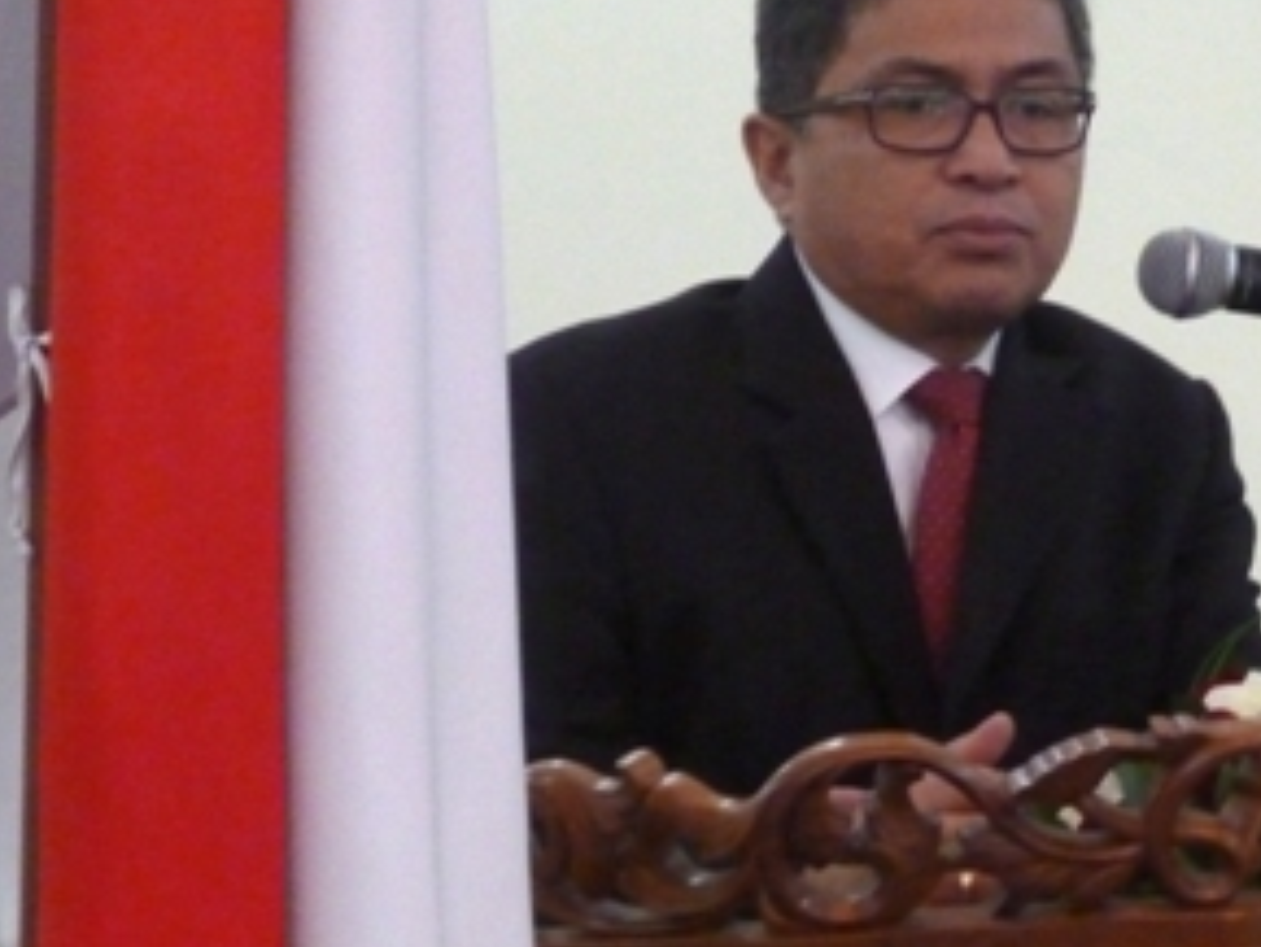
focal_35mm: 155
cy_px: 183
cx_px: 1191
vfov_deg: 9.6
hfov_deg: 12.6
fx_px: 5649
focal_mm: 12.5
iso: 800
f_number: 5
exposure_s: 1/50
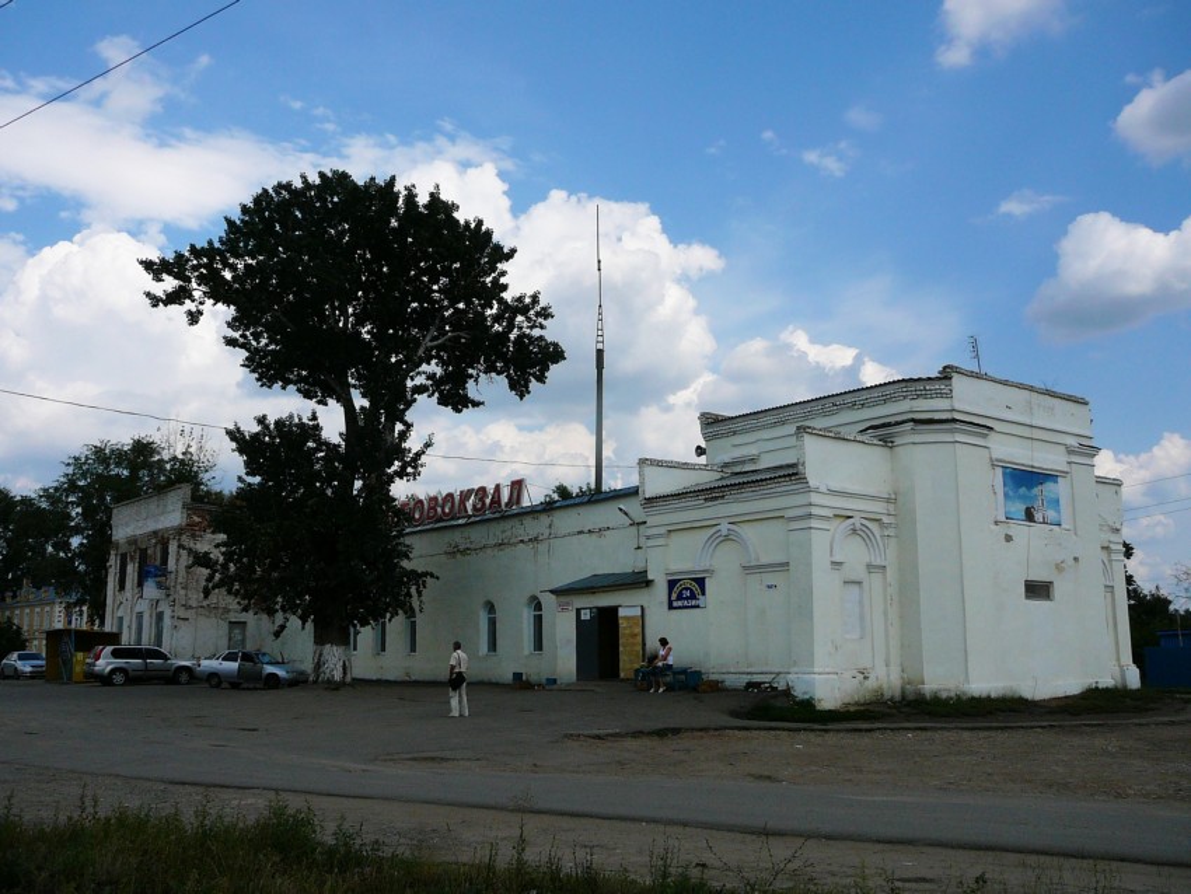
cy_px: 447
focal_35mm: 35
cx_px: 596
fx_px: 1205
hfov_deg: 52.6
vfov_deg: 40.7
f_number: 5
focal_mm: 5.2
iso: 80
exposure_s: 1/800
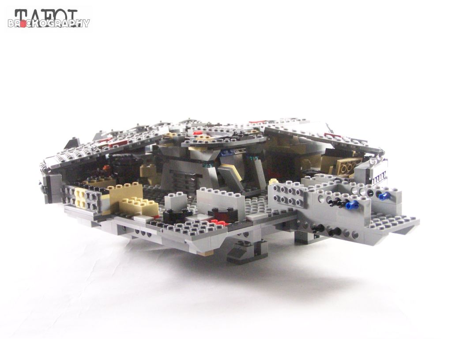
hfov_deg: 34.3
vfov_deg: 26.1
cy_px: 170
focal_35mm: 56
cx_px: 226
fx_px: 731
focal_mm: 9.3
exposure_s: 1/45
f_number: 3.1
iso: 400
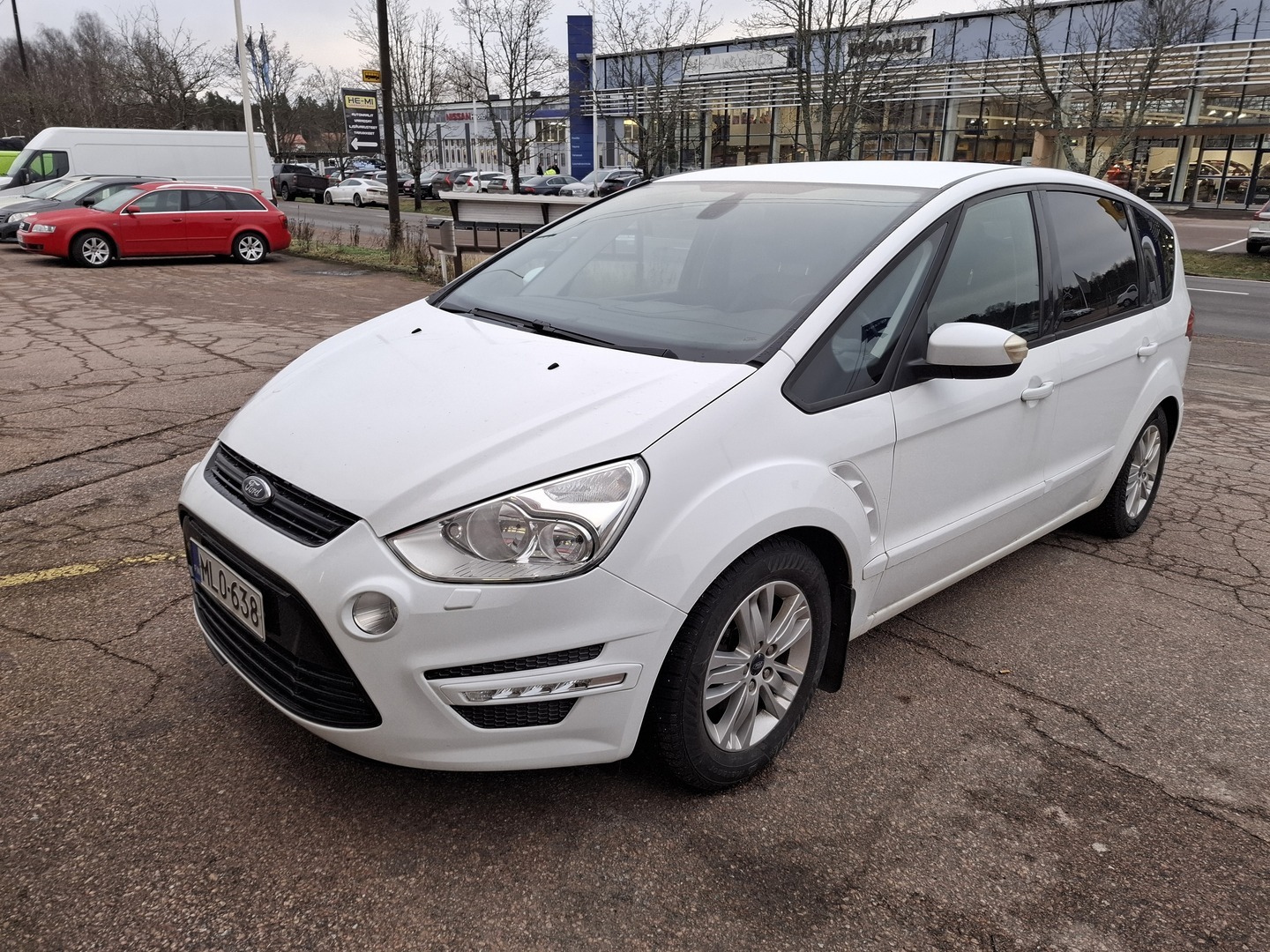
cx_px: 635
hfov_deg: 73.9
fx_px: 844
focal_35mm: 23
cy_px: 476
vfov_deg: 58.9
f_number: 1.8
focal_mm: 5.54
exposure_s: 1/100
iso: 50
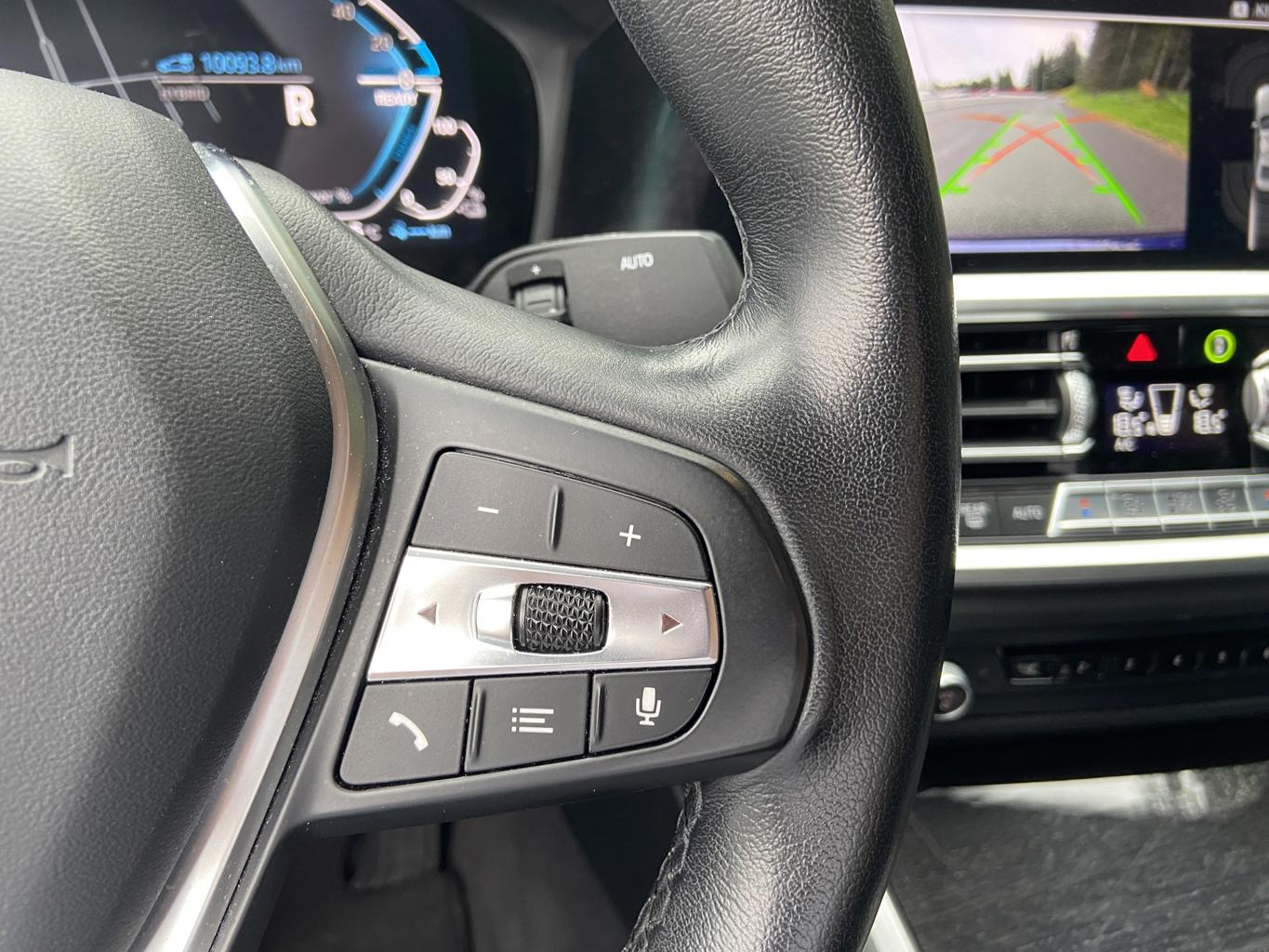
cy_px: 476
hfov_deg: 67.3
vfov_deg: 53.1
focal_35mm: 26
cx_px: 634
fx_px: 953
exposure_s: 1/60
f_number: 1.8
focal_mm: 4.25
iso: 125
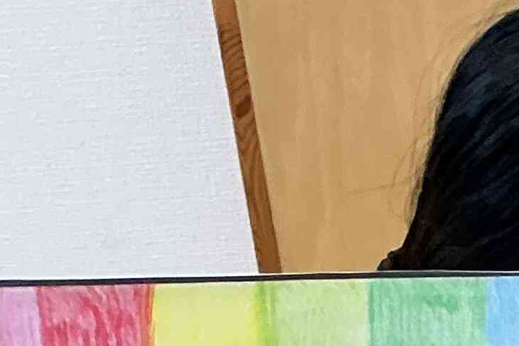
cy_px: 524
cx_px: 1397
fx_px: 2407
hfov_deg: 10.1
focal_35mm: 167
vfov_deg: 8.0
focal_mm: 3
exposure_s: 1/100
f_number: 1.8
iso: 50
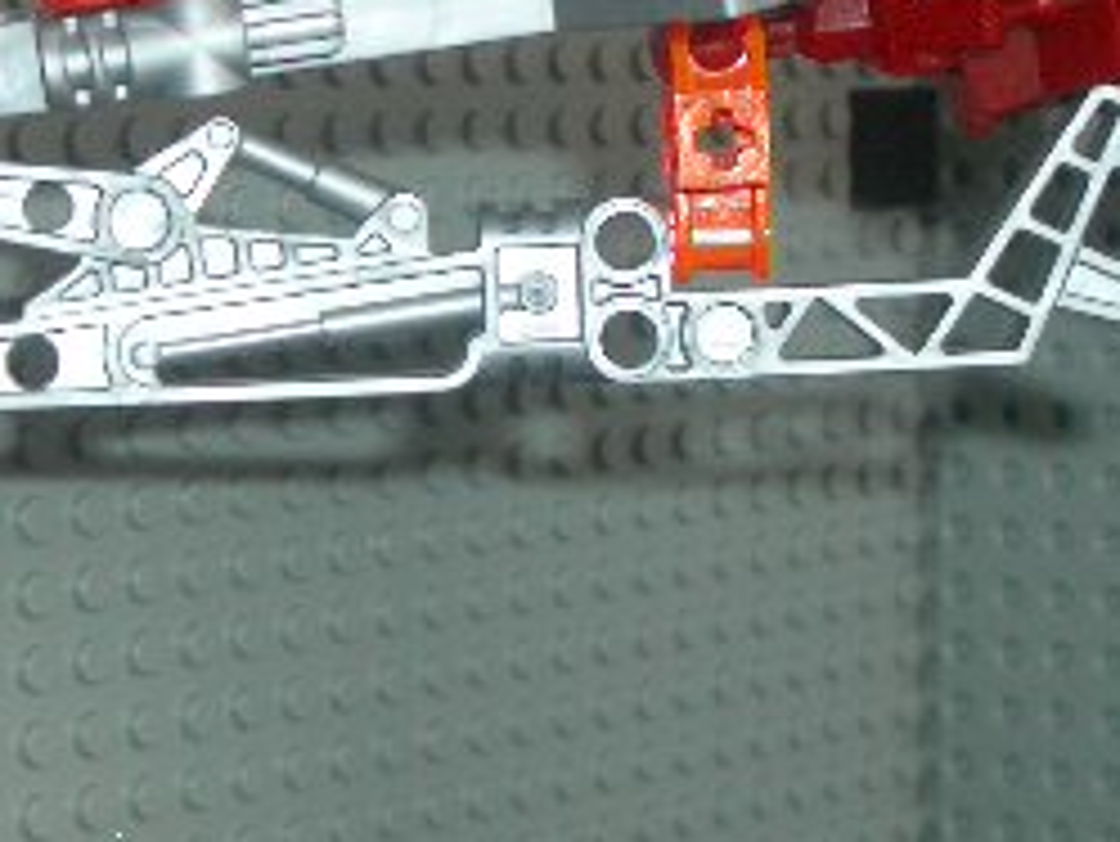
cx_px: 571
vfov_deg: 11.8
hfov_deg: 15.6
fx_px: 4079
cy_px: 284
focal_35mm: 126
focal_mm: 8.2
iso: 100
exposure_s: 1/60
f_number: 3.1
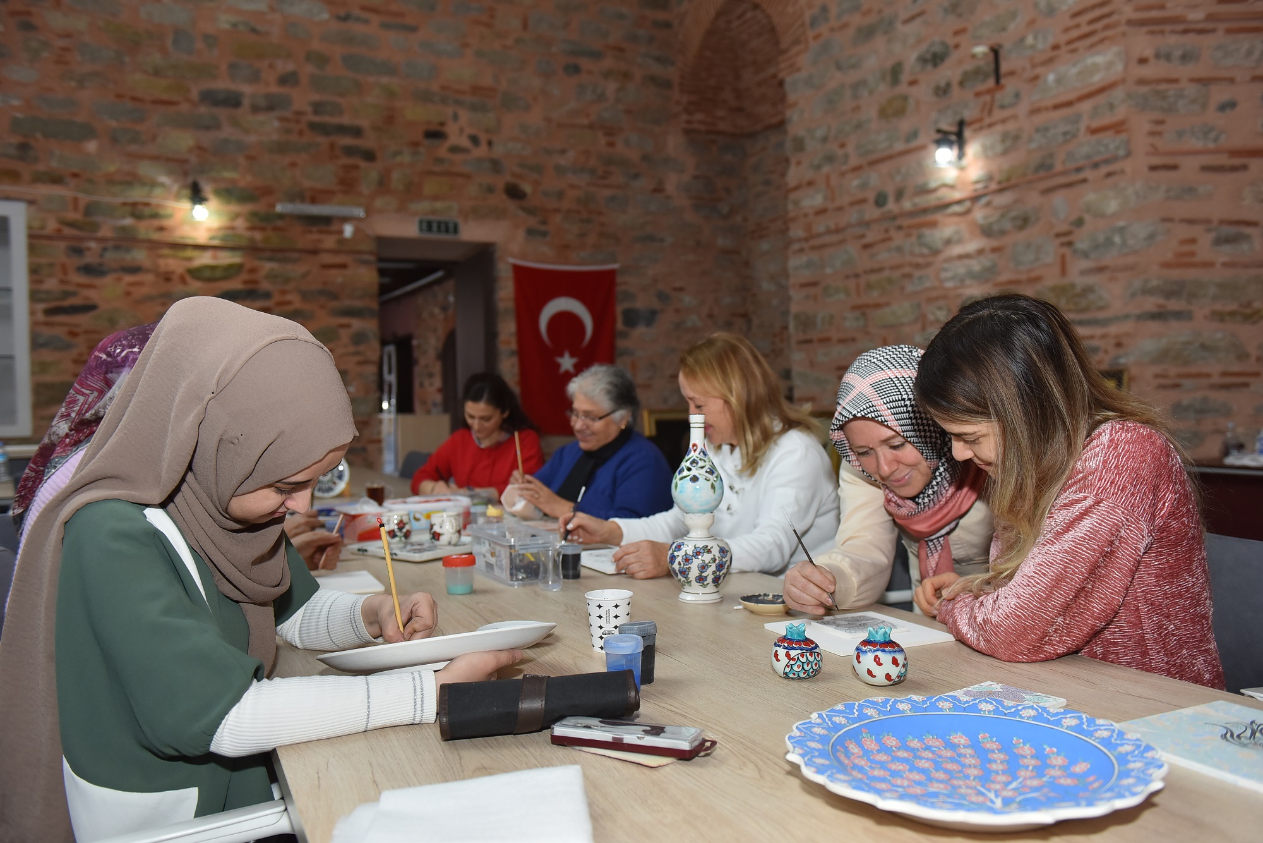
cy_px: 422
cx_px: 632
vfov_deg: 45.0
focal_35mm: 29
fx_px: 1017
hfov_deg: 63.7
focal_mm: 29
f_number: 3.5
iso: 800
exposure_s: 1/250
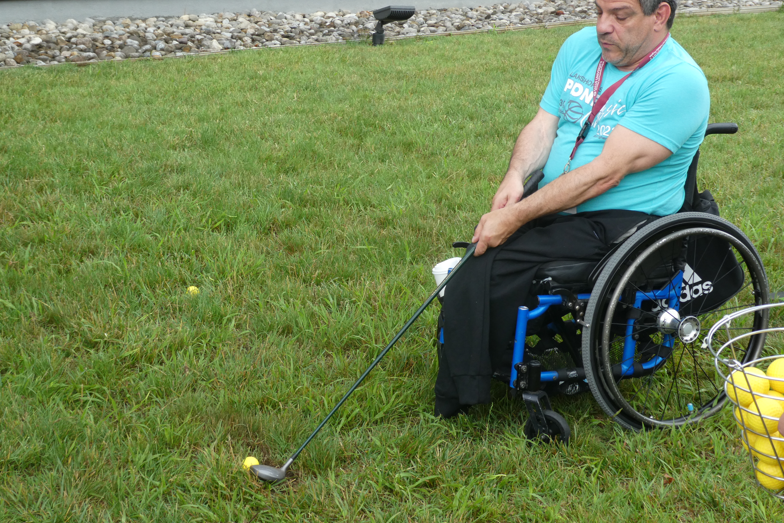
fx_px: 1481
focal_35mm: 68
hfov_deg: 29.7
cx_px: 392
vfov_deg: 20.0
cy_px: 238
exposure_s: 1/80
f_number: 4.4
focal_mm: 11.7
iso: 125
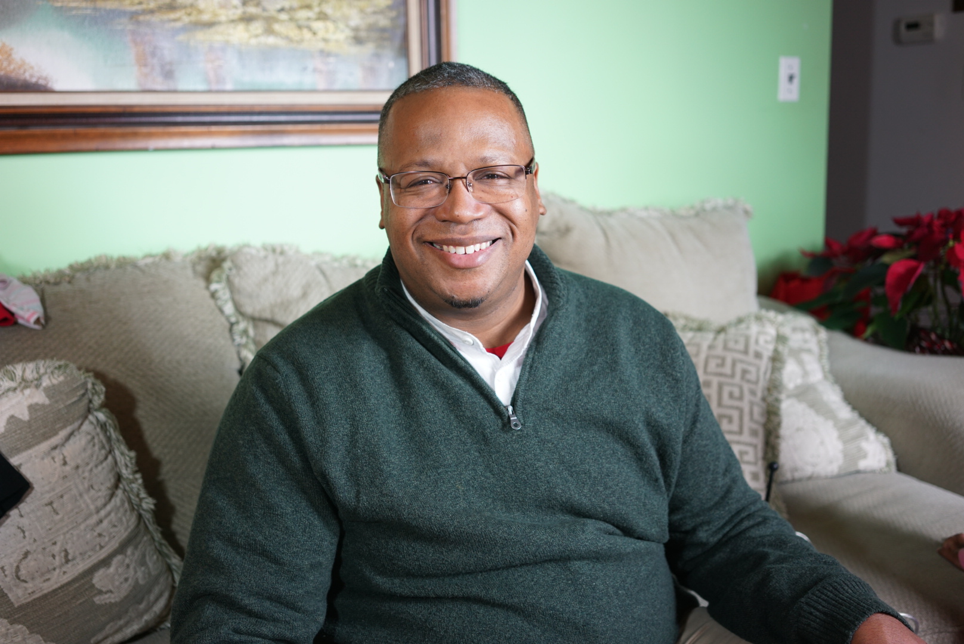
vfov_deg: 37.9
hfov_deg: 54.4
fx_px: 938
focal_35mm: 35
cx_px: 482
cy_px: 322
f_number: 2.8
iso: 500
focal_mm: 35
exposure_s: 1/50
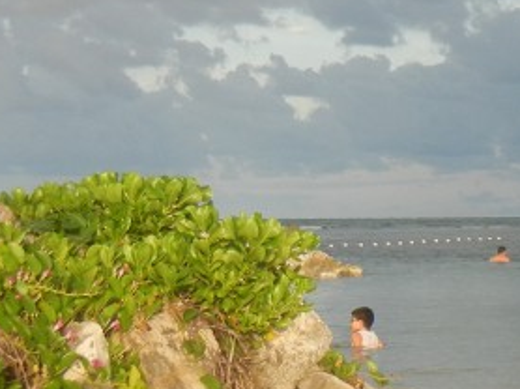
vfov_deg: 8.9
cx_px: 722
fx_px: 2491
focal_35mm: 166
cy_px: 337
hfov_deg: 11.5
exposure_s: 1/233
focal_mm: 8.1
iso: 160
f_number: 3.8
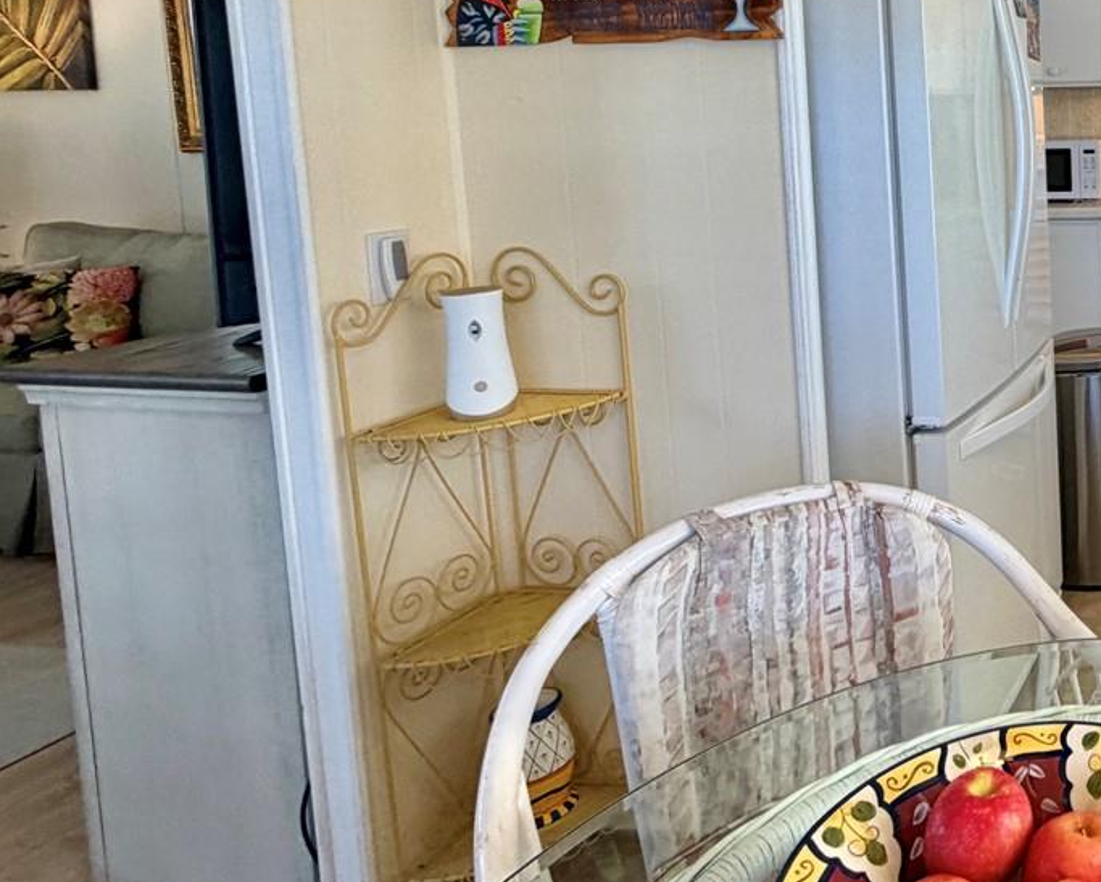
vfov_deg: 44.0
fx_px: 1043
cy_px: 197
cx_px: 1211
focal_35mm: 32
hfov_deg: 43.3
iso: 160
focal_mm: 2.22
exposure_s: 1/120
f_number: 2.2
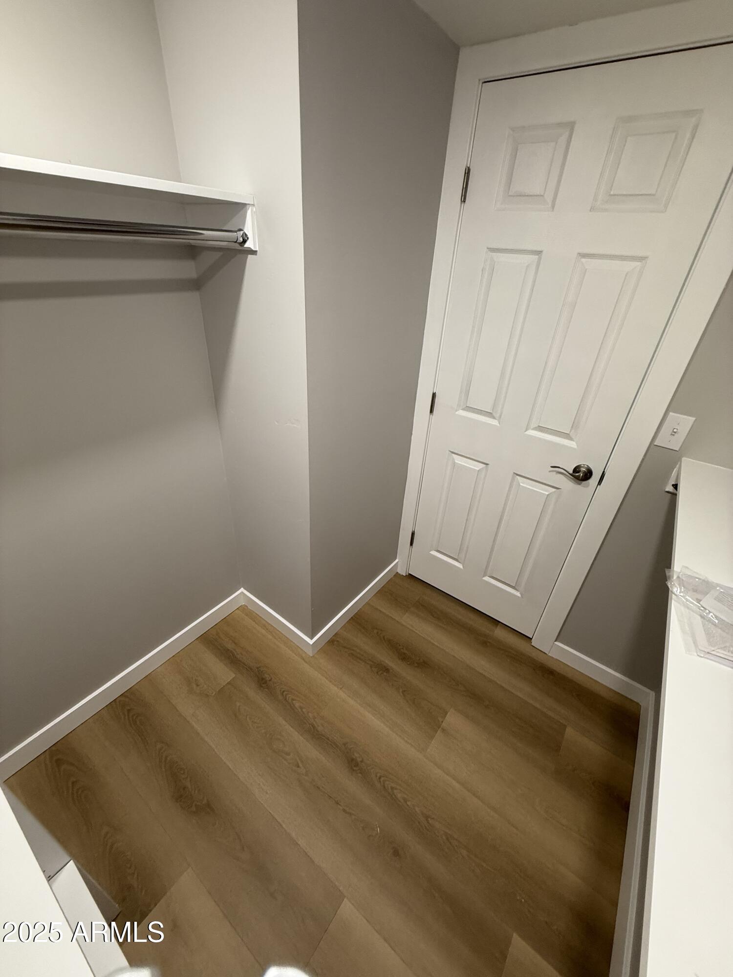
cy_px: 488
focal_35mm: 14
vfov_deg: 102.1
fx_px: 395
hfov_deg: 85.7
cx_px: 366
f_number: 2.2
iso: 200
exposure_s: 1/60
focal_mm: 2.22
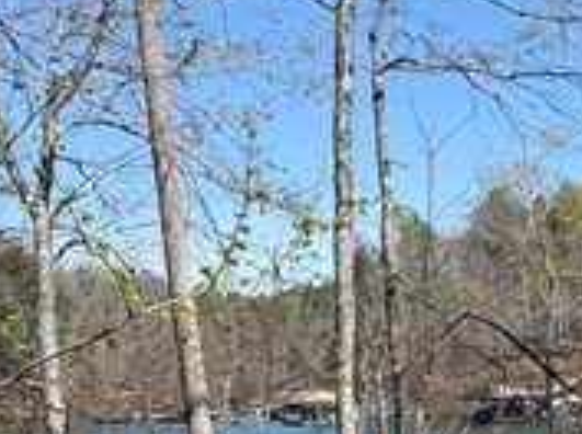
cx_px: 914
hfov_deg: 19.2
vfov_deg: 15.7
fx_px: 1460
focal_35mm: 87
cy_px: 638
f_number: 1.78
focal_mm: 6.76
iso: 80
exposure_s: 1/3279
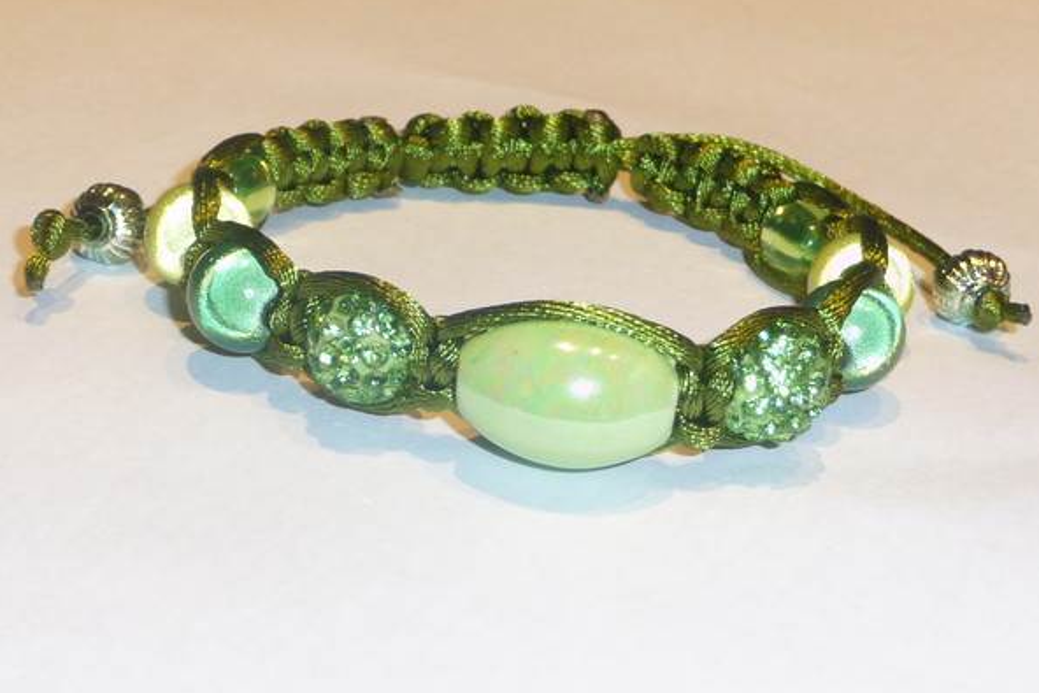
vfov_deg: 14.1
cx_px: 525
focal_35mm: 97
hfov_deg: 21.0
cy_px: 330
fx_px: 2800
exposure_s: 1/30
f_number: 4.3
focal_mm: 9.3
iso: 100
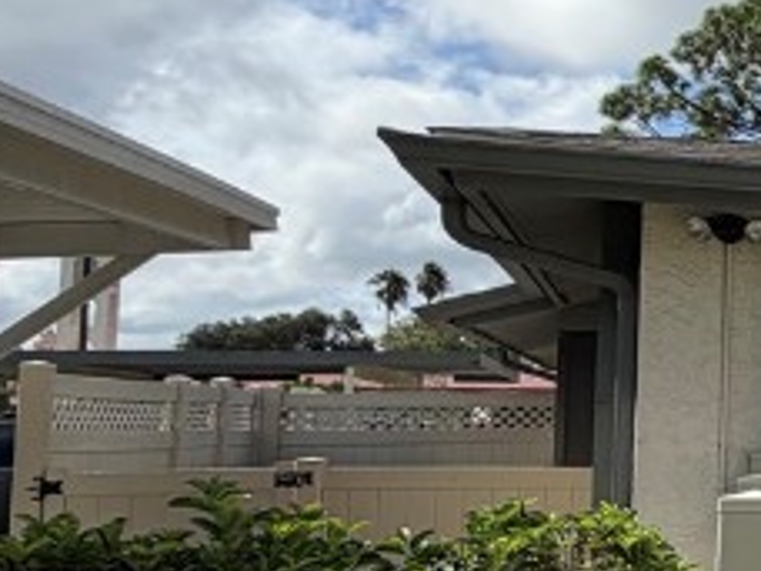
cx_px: 1525
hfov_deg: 18.9
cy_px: 337
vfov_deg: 23.3
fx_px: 1385
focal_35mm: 63
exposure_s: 1/1339
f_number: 2.2
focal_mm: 2.22
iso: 20
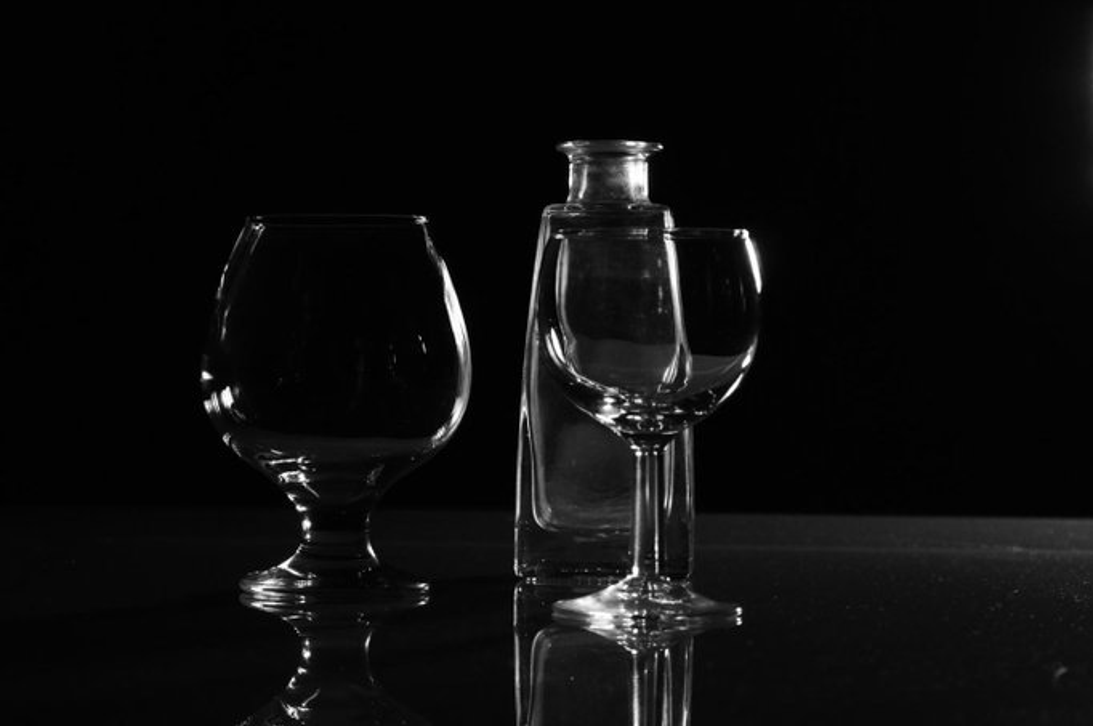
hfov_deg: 23.1
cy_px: 421
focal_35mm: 88
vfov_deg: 15.5
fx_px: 2669
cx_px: 462
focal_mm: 50
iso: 1600
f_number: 5.6
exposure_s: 1/500
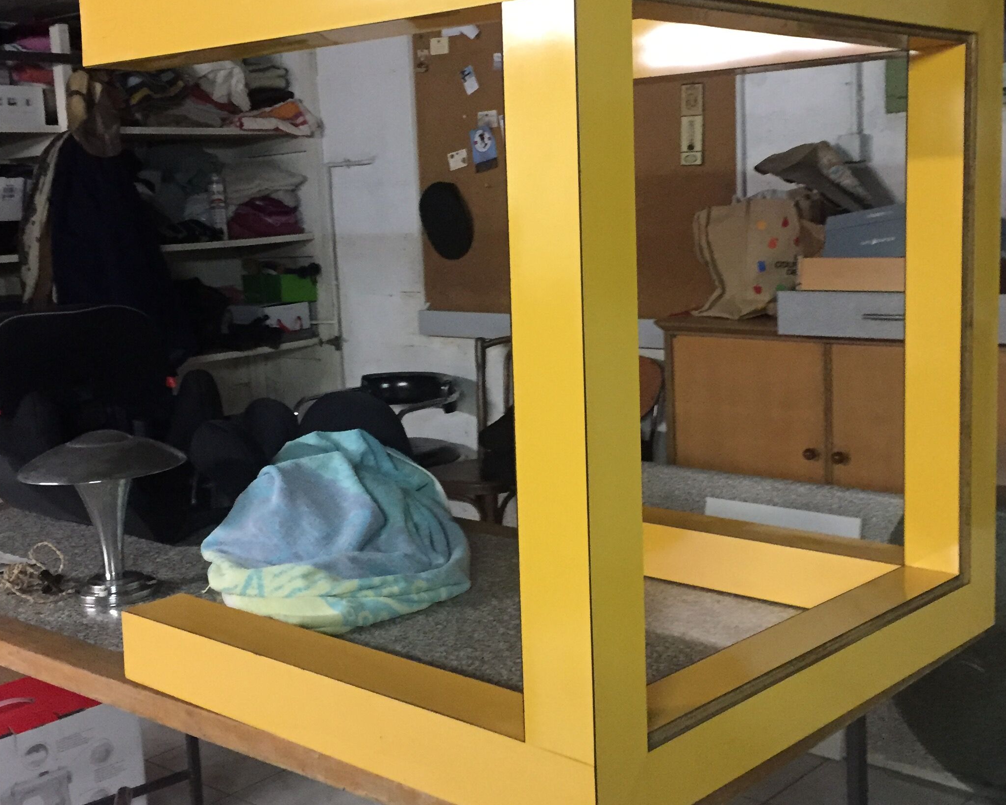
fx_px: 1340
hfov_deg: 41.1
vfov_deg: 33.4
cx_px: 514
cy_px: 374
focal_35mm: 45
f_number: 2.2
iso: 320
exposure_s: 1/17
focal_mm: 4.15
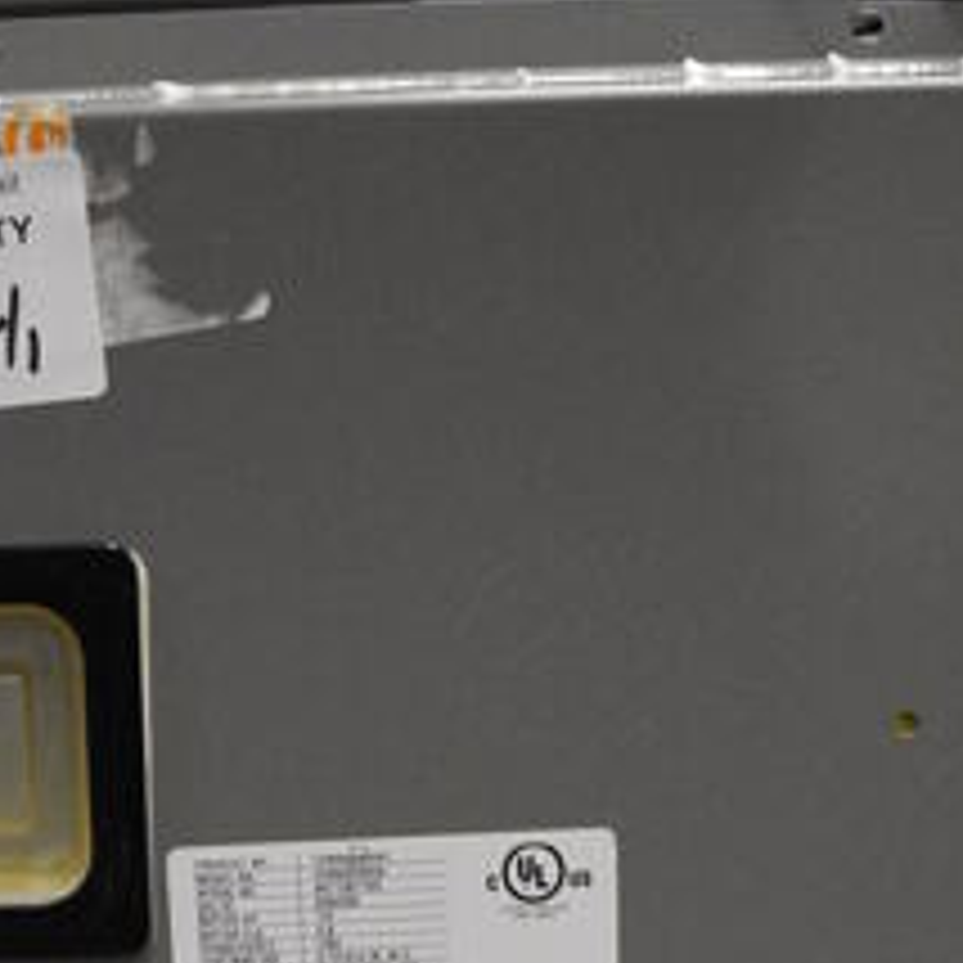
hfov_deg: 15.9
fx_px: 3431
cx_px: 306
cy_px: 1577
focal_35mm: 109
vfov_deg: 14.5
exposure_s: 1/125
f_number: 3.5
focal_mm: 20
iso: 2200
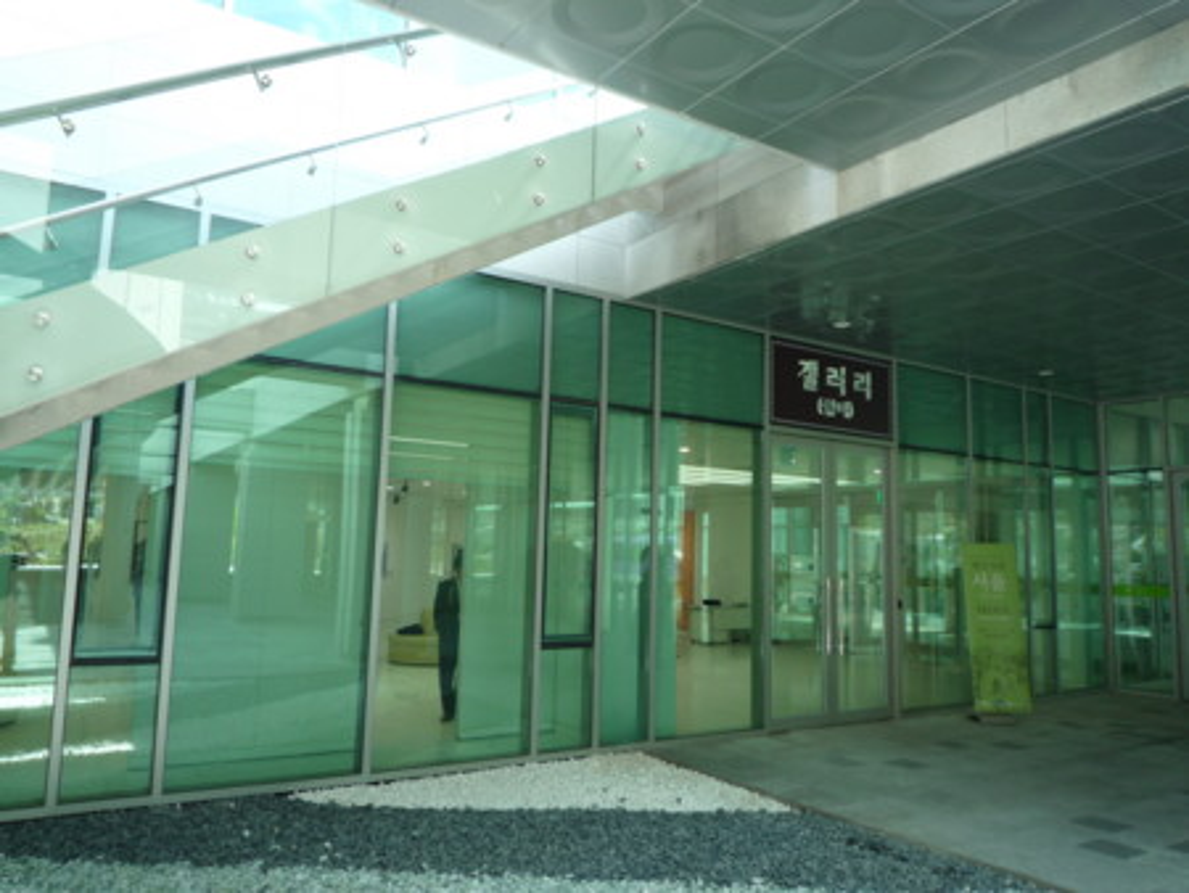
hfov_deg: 69.4
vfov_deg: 54.9
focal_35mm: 25
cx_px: 594
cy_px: 446
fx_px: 859
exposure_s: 1/50
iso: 100
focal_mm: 4.4
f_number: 2.8
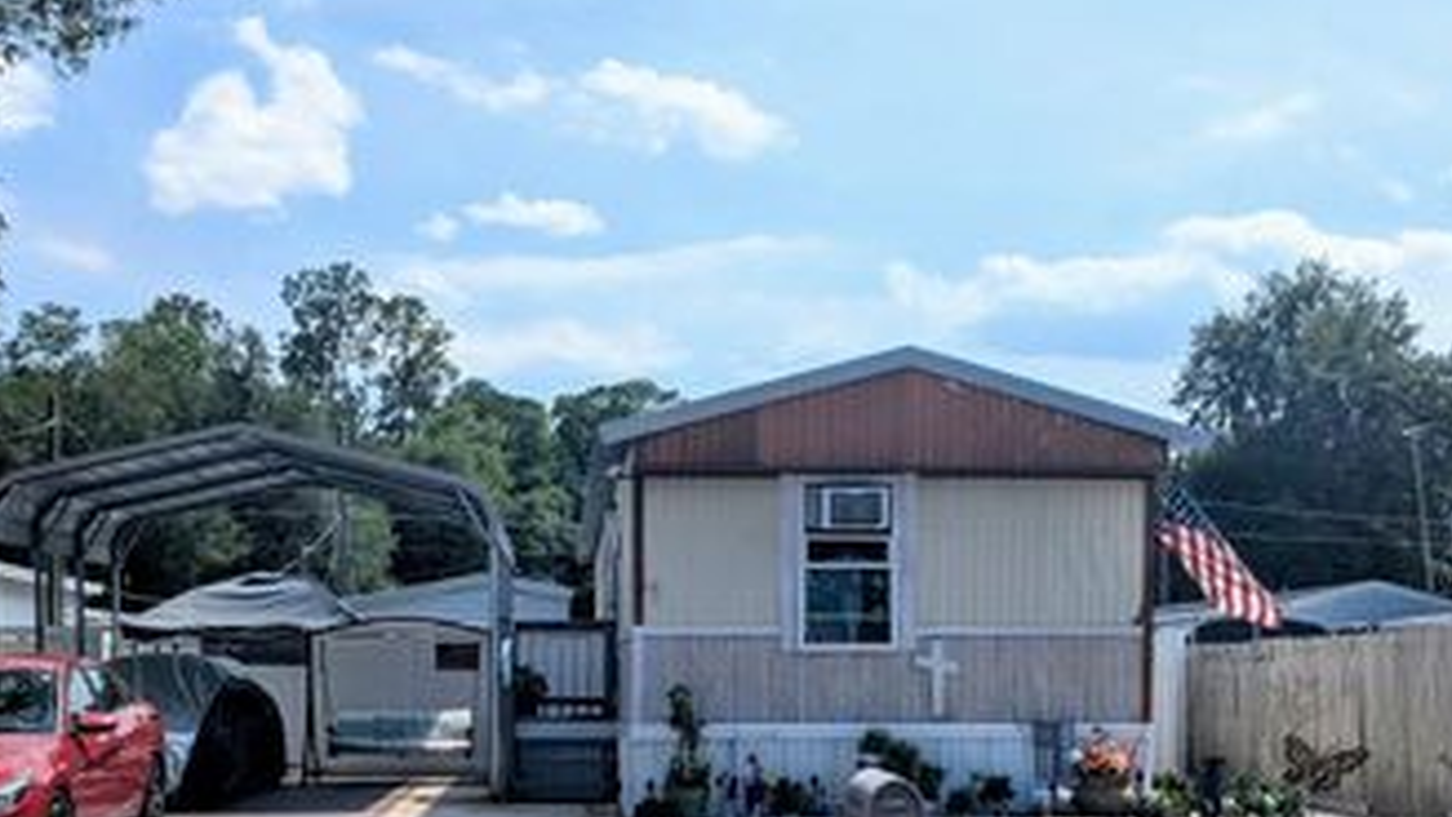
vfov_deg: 25.6
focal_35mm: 45
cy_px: 748
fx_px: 1733
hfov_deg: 45.4
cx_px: 666
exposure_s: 1/3891
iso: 60
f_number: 1.73
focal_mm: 4.38
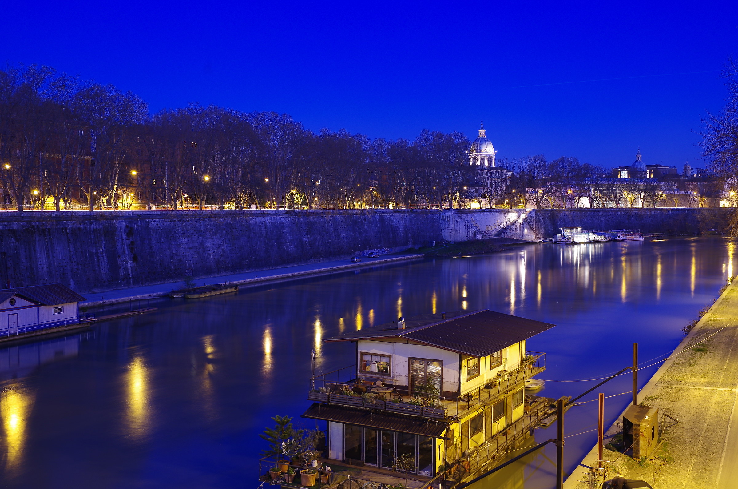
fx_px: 757
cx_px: 369
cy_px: 244
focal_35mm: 37
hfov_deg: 52.0
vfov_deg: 35.8
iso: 100
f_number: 7.1
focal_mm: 25
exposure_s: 25
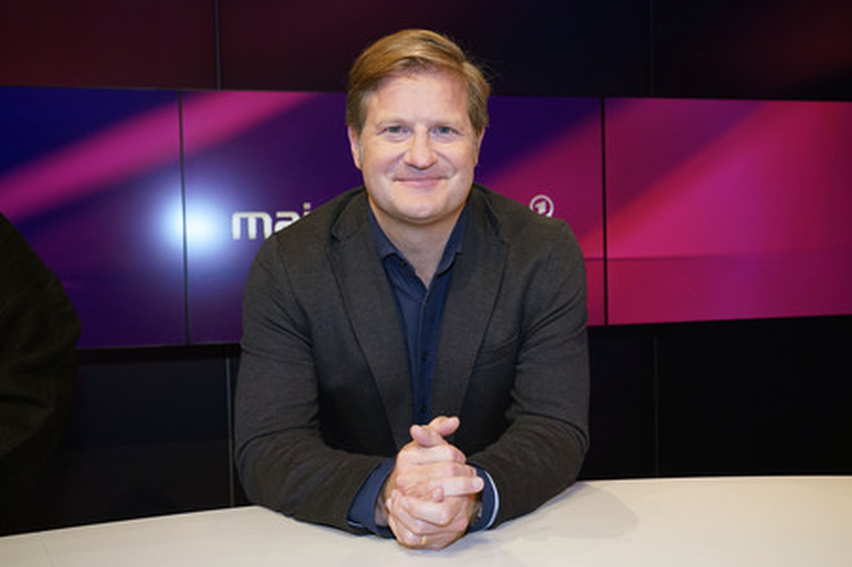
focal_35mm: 36
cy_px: 284
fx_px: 851
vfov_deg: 36.8
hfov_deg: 53.2
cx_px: 426
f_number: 5.6
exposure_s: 1/125
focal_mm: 36
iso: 2000
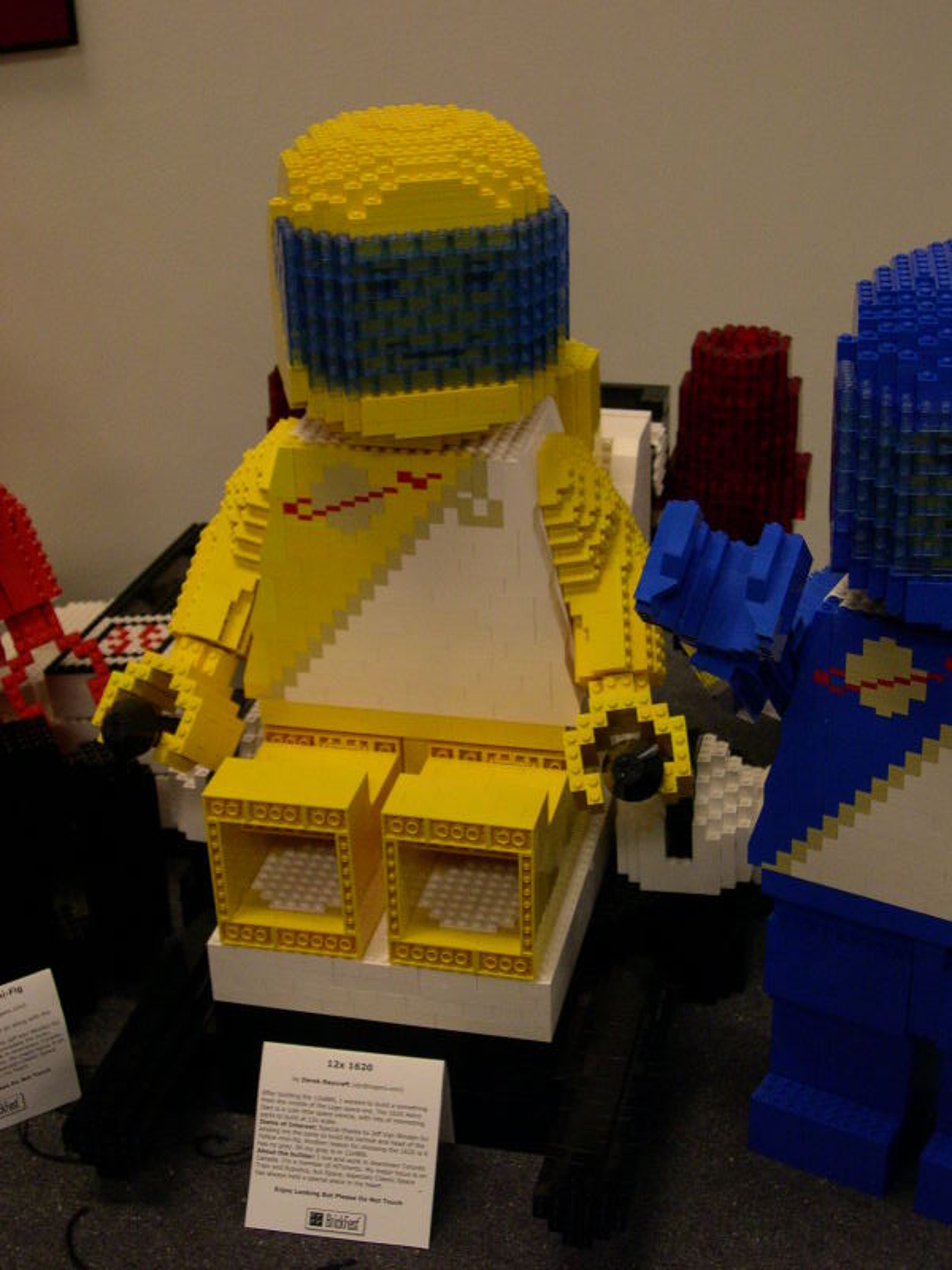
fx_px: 1907
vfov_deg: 36.8
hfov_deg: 28.0
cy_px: 635
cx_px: 476
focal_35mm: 52
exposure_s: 1/90.8
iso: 400
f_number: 3.2
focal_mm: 11.1
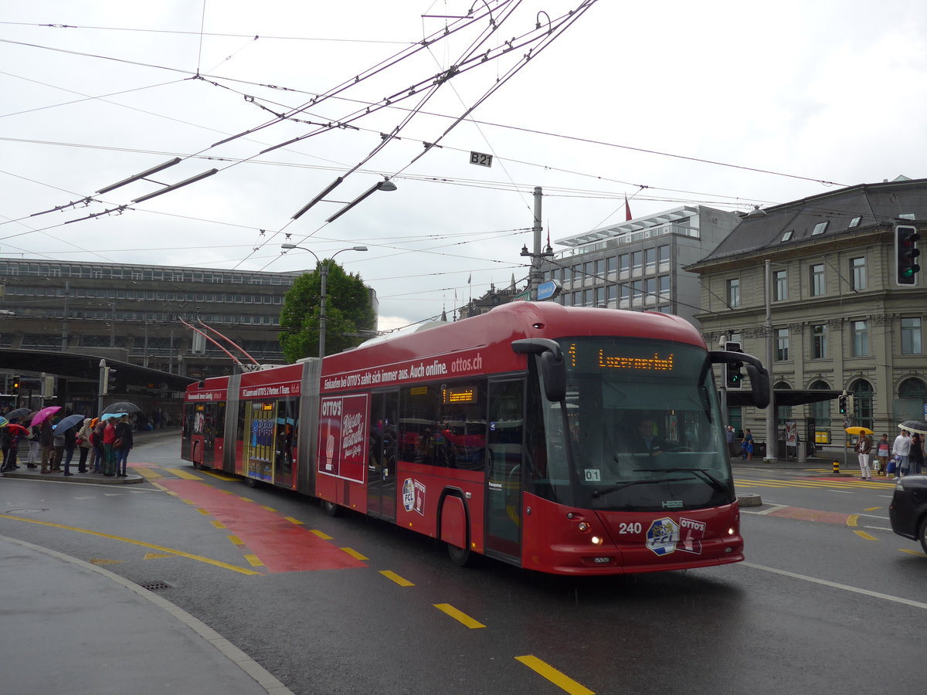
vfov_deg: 48.2
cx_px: 464
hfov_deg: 61.7
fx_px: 777
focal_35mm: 29
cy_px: 348
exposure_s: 1/320
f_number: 2.8
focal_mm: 6
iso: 80
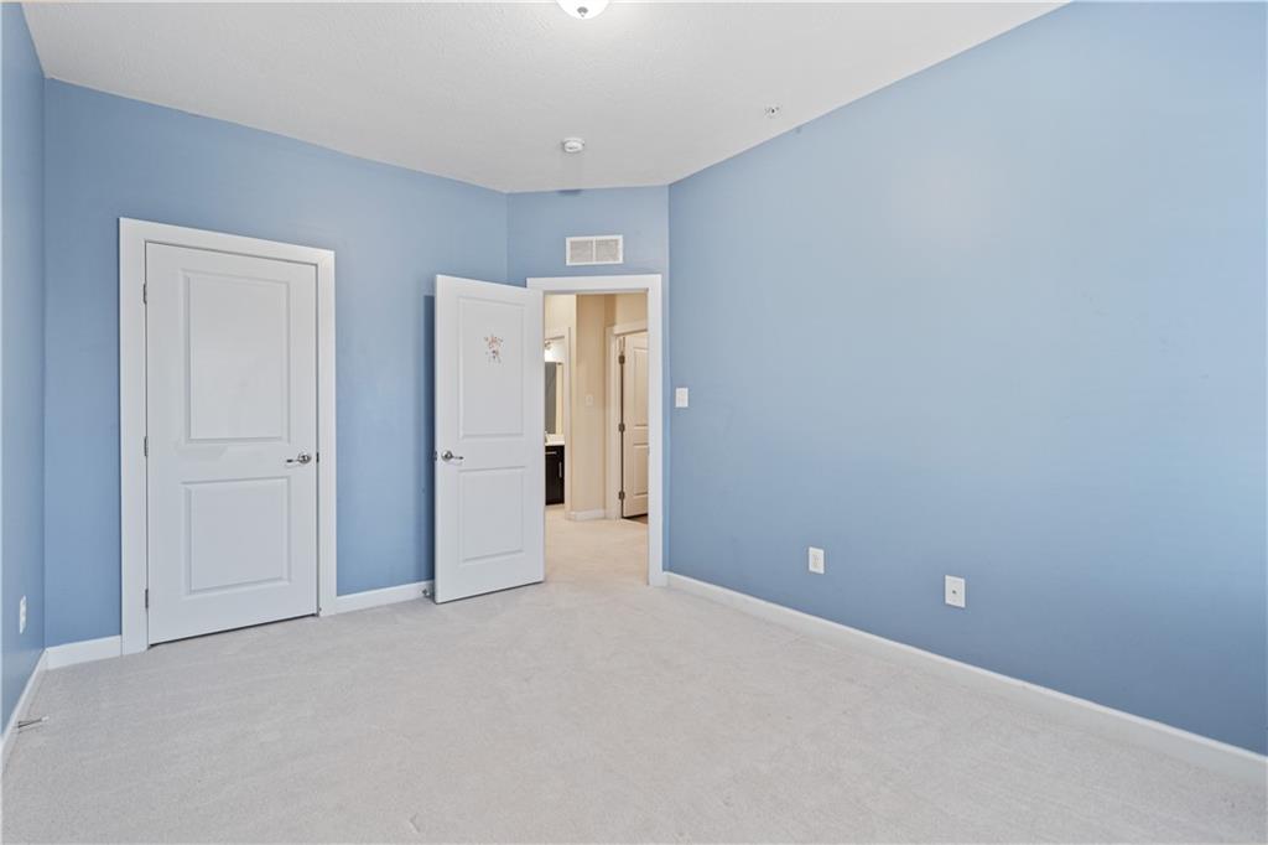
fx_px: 563
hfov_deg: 96.8
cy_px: 422
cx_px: 634
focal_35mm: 16
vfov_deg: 73.7
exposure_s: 1/30
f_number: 2.8
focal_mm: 16
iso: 320
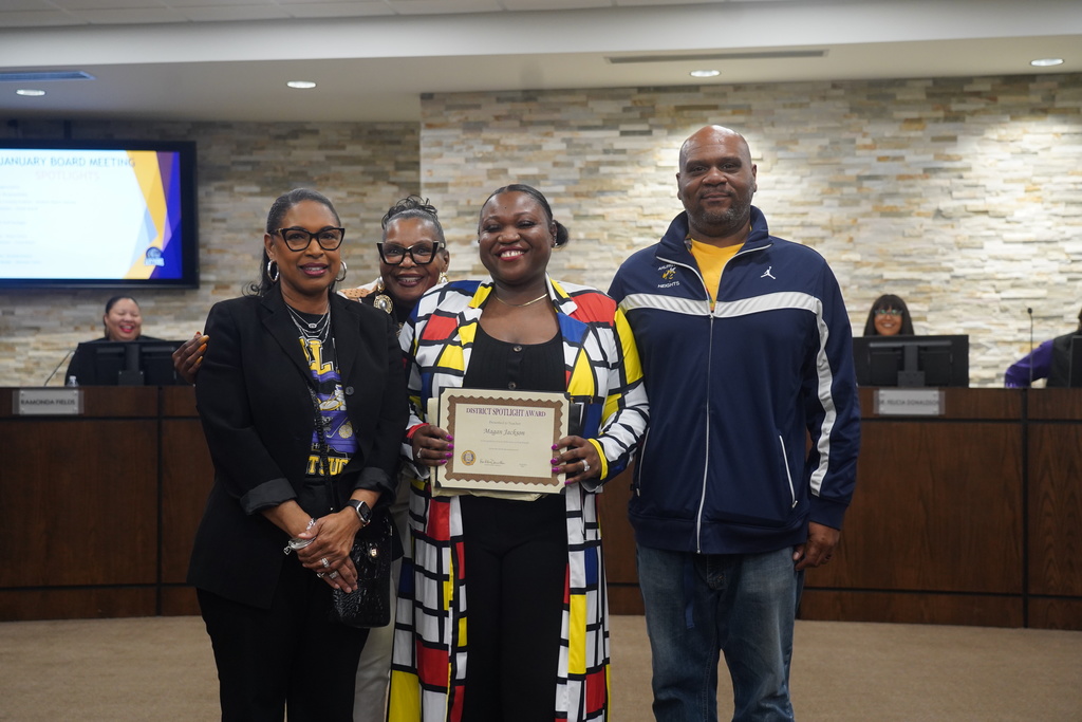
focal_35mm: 46
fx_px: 1383
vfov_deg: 29.3
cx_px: 541
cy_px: 361
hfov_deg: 42.7
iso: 2000
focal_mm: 46
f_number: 4
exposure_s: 1/160
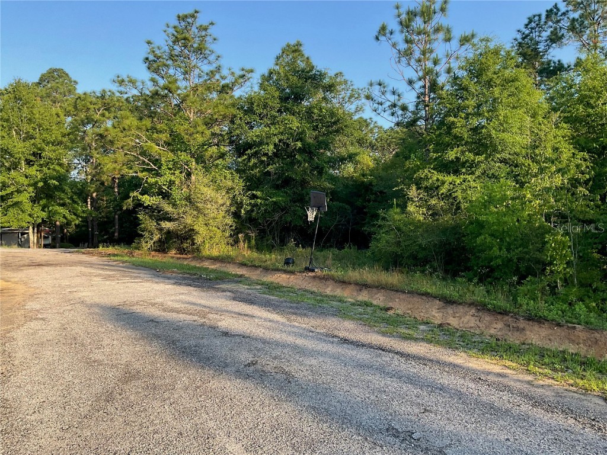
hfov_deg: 61.7
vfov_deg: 48.2
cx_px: 304
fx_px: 509
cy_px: 228
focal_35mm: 29
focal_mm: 3
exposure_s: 1/432
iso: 16
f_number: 1.8
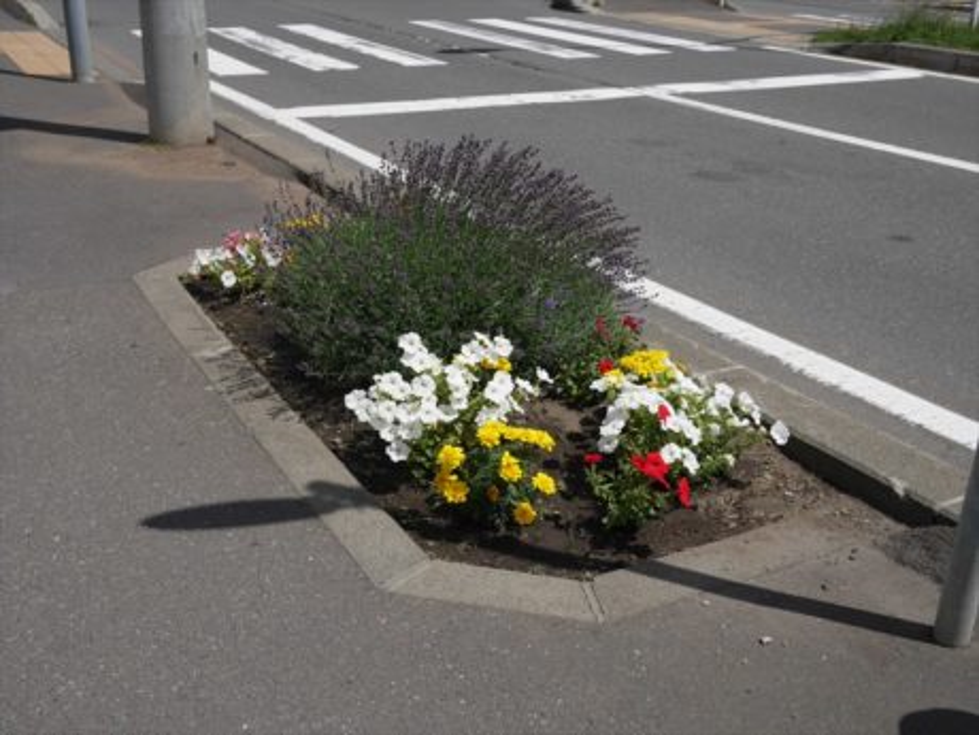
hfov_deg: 46.8
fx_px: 1131
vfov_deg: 36.0
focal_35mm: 40
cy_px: 368
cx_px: 490
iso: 200
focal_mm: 20
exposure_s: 1/1300
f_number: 5.6
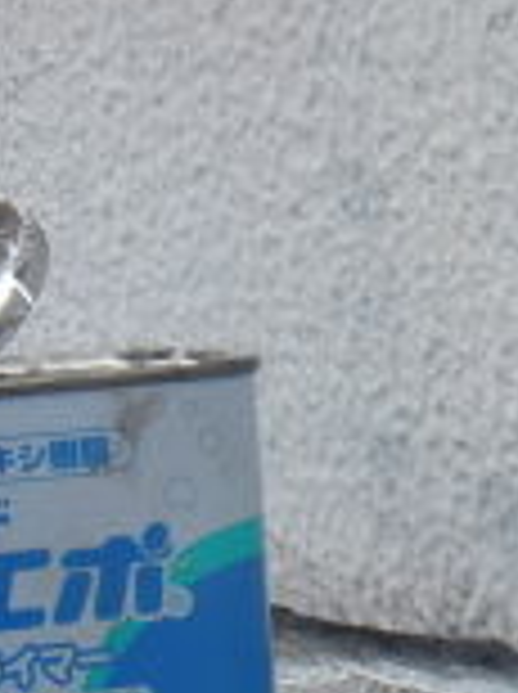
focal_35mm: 158
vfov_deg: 12.4
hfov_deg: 8.9
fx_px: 3161
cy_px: 657
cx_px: 955
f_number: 3.9
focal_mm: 6.66
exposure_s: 1/160
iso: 64
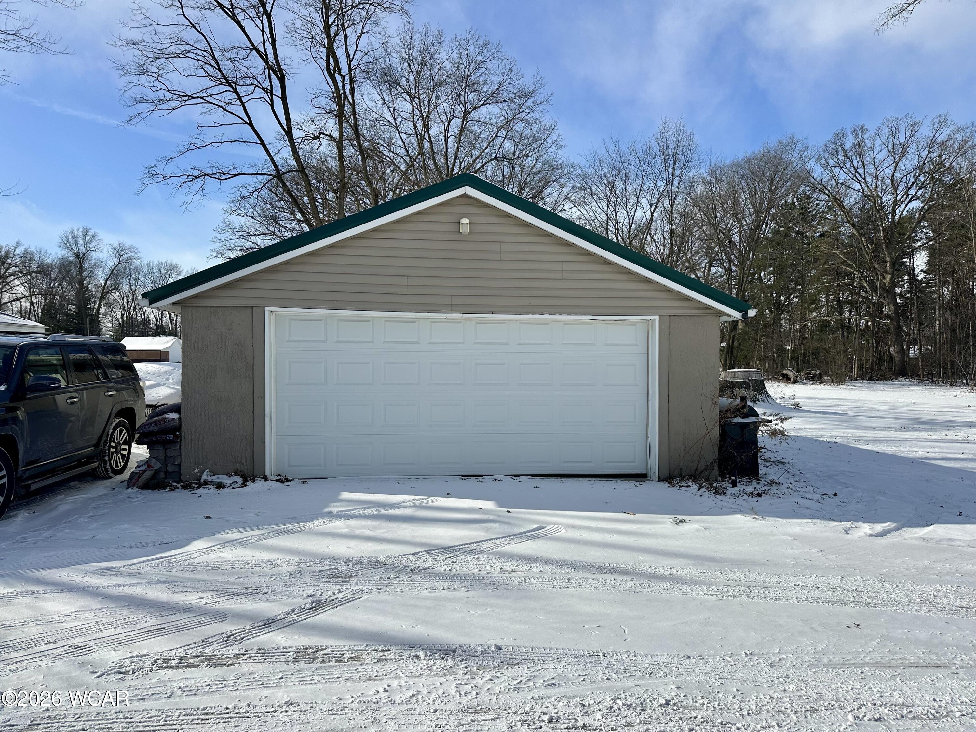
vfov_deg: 56.8
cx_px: 488
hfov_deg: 71.6
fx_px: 677
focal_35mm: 24
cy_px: 366
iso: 80
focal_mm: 6.86
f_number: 1.78
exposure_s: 1/9709
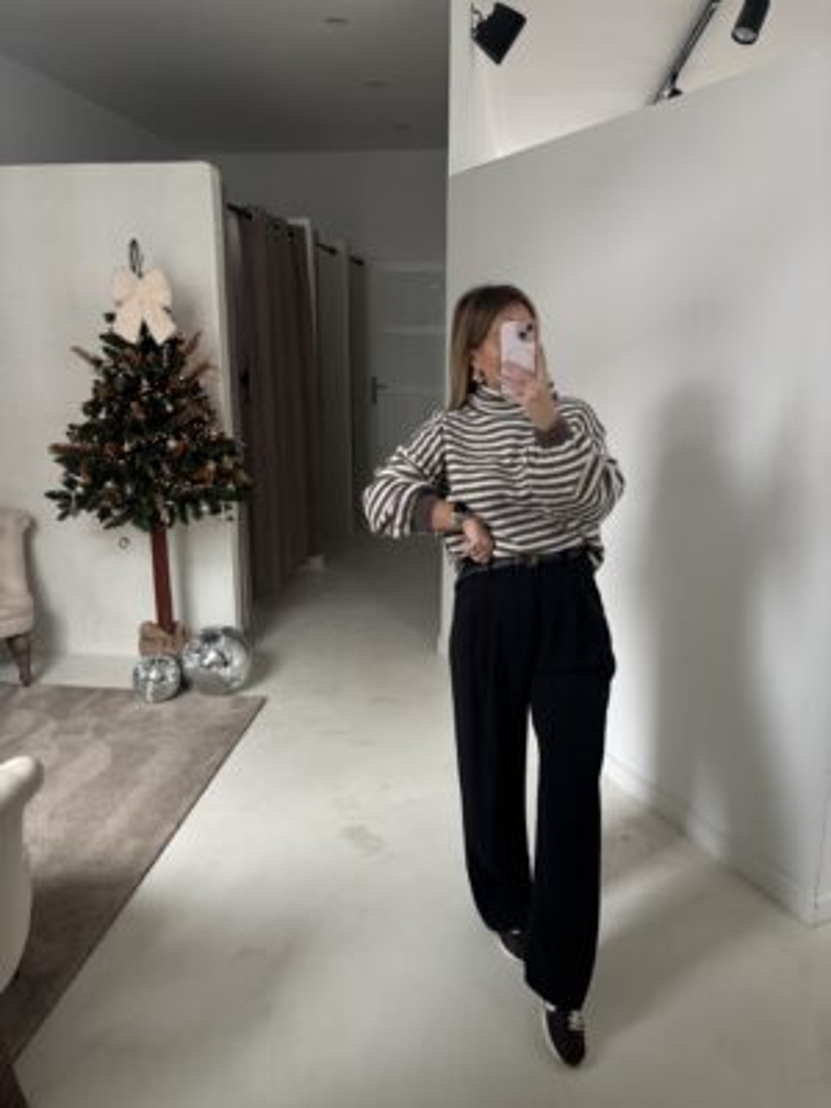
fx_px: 832
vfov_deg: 67.3
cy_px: 554
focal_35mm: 26
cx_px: 416
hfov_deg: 53.1
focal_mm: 5.96
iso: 200
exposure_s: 1/50
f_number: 1.6
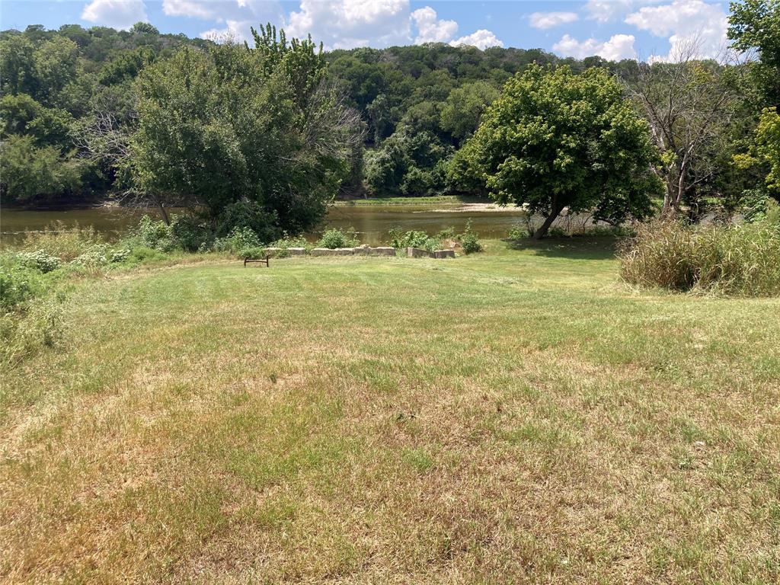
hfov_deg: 63.4
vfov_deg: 49.7
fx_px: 631
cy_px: 292
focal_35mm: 28
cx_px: 390
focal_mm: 3.99
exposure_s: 1/1412
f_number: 1.8
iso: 20
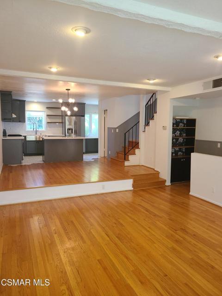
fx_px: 222
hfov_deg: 53.1
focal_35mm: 26
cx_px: 111
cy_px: 148
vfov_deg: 67.3
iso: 125
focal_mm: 5.4
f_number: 1.8
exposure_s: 1/60
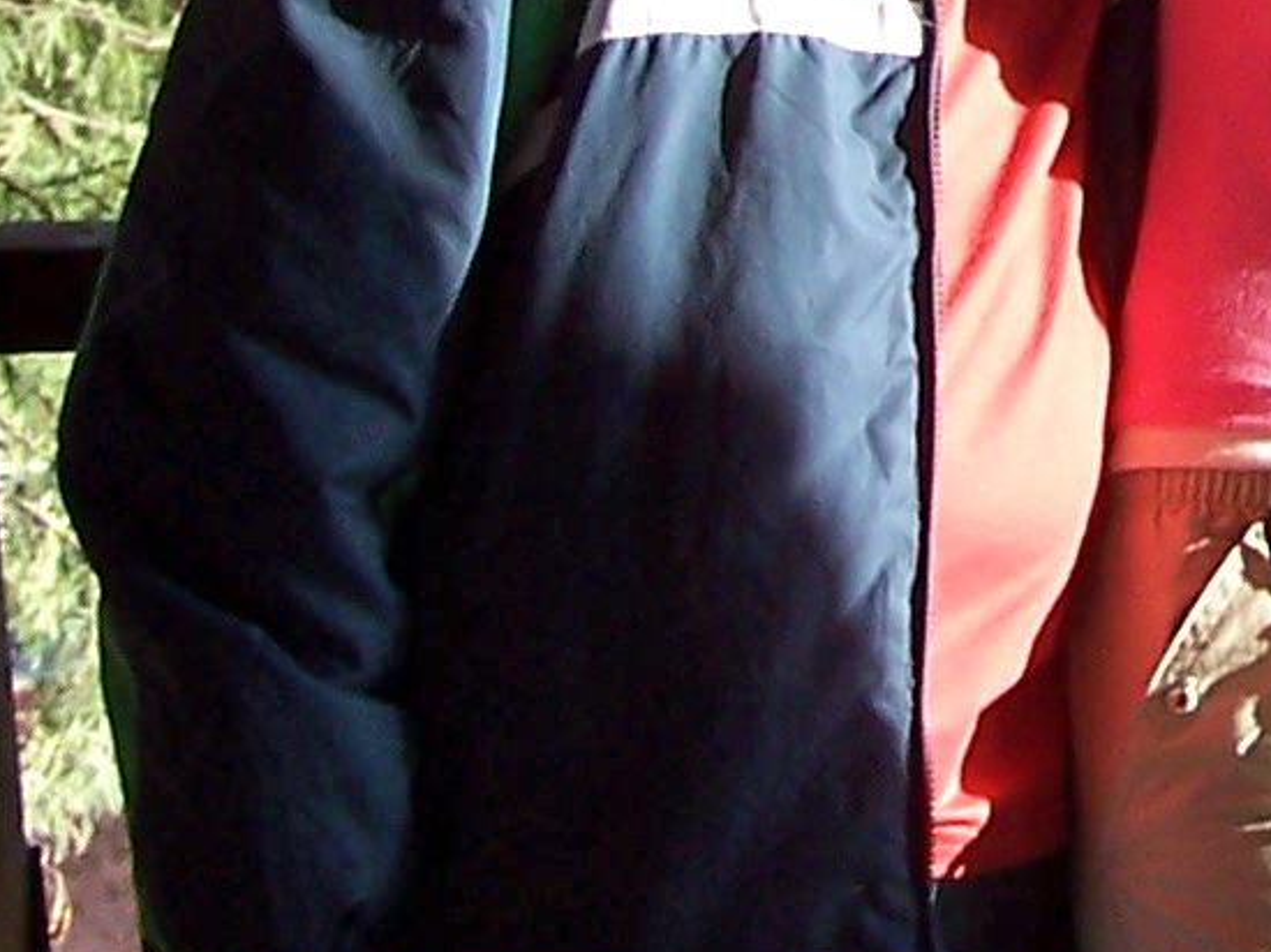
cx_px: 1775
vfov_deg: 8.2
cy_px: -337
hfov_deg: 10.8
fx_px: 6533
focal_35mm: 178
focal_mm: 6.3
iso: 80
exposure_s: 1/250
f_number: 2.8
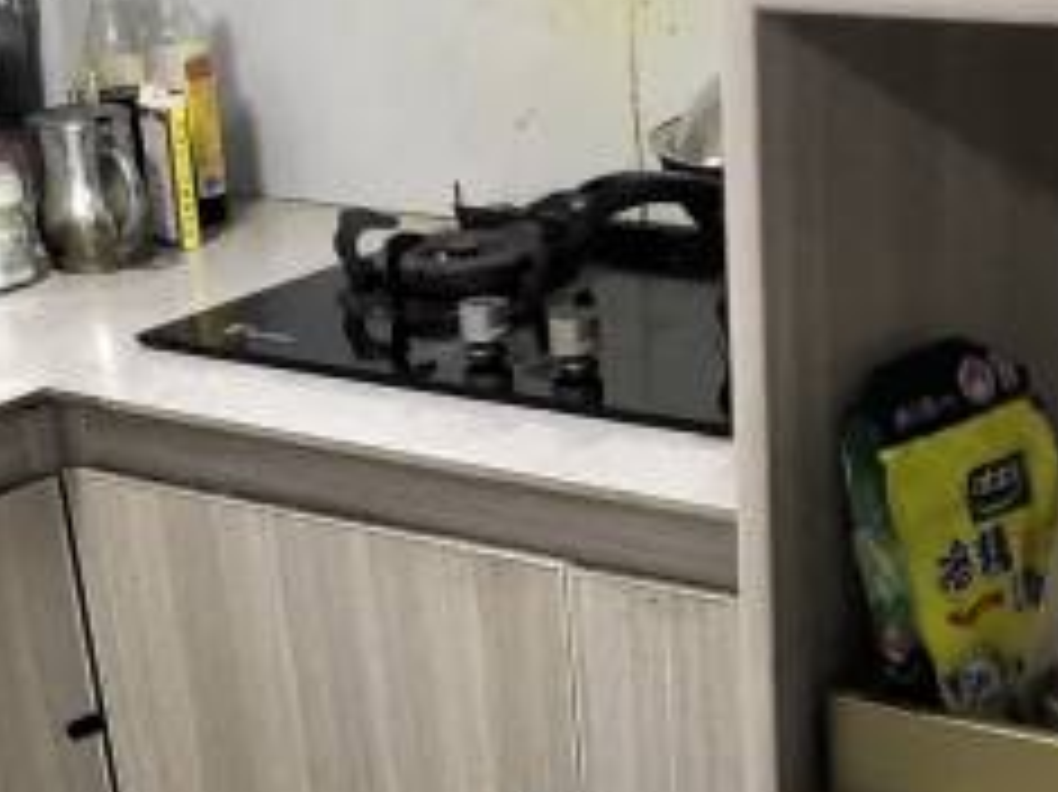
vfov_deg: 14.5
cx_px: 549
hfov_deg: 21.3
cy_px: 1314
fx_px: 2810
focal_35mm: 92
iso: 640
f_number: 1.4
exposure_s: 1/33.3
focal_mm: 5.75
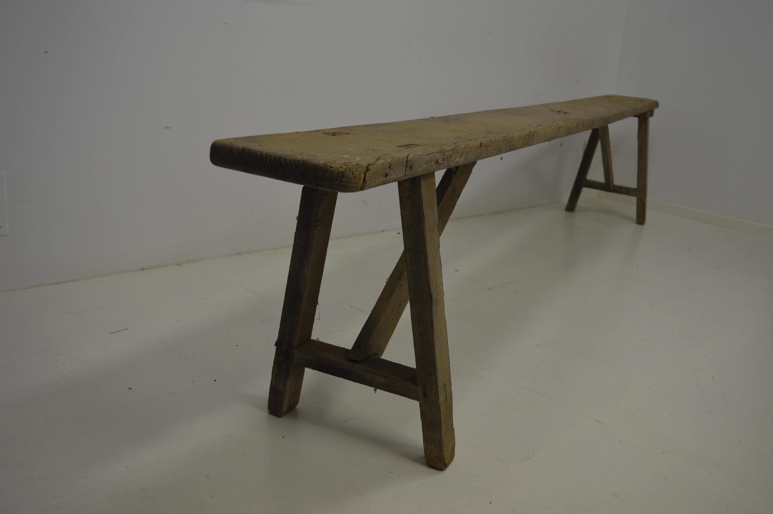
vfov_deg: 38.3
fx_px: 740
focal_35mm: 34
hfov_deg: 55.1
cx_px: 386
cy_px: 257
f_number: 4.5
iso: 400
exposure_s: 1/80
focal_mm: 23
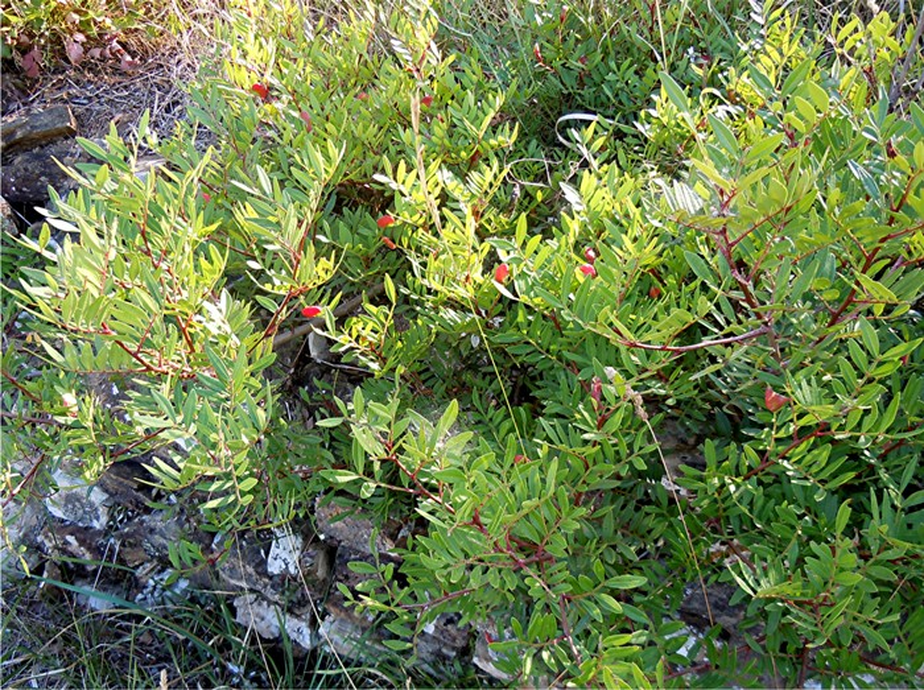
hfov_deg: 60.0
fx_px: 800
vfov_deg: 46.7
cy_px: 345
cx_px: 462
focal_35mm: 30
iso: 100
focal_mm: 5.4
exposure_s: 1/60
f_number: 3.5
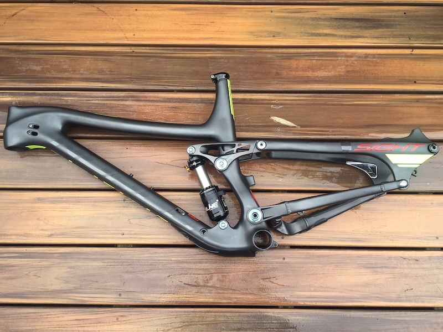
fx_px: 371
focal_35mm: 29
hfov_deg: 61.7
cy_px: 166
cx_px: 222
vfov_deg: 48.2
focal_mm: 4.15
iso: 32
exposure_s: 1/140
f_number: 2.2
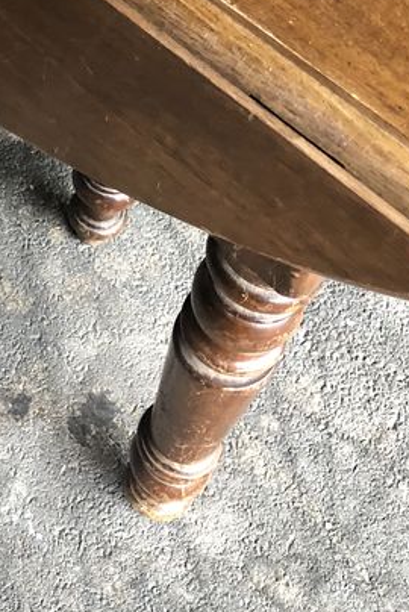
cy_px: 8
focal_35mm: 72
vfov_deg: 26.6
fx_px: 1225
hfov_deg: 17.9
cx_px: -92
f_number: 1.8
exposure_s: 1/15
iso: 80
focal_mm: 3.99
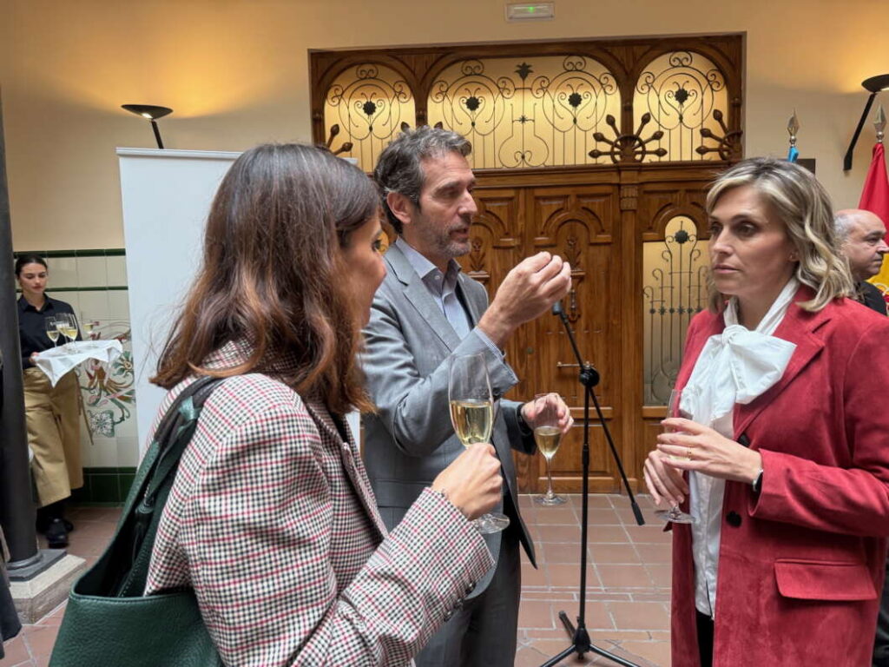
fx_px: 616
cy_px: 334
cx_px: 444
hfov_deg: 71.6
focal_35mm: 24
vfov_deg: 56.8
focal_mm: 6.76
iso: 160
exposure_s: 1/50
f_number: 1.78
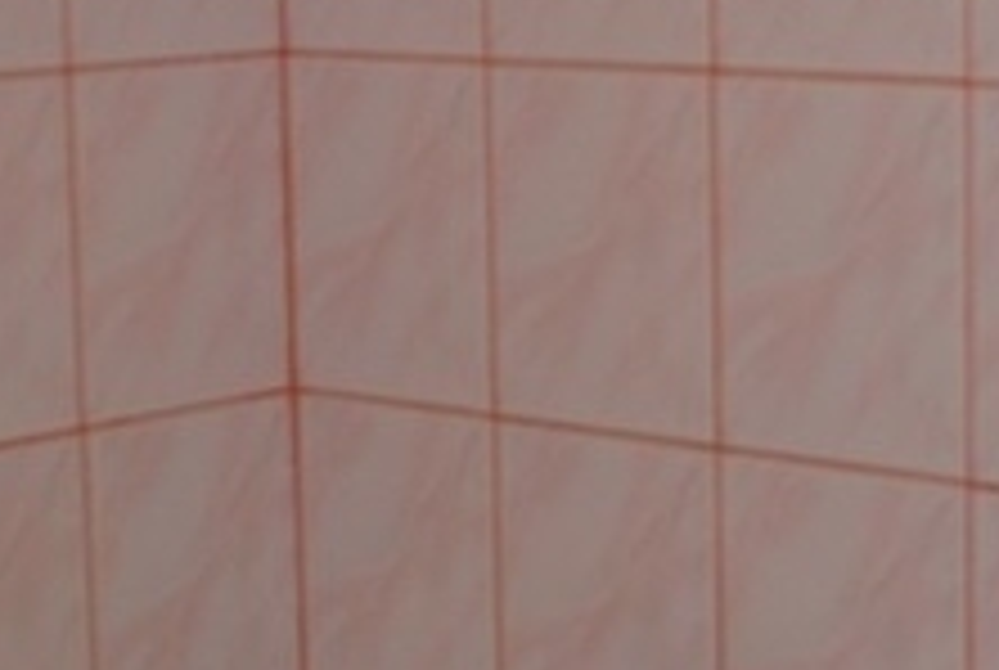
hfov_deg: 18.7
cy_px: 200
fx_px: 3003
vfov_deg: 12.7
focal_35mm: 108
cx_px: 810
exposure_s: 1/60
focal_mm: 20
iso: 200
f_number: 3.8
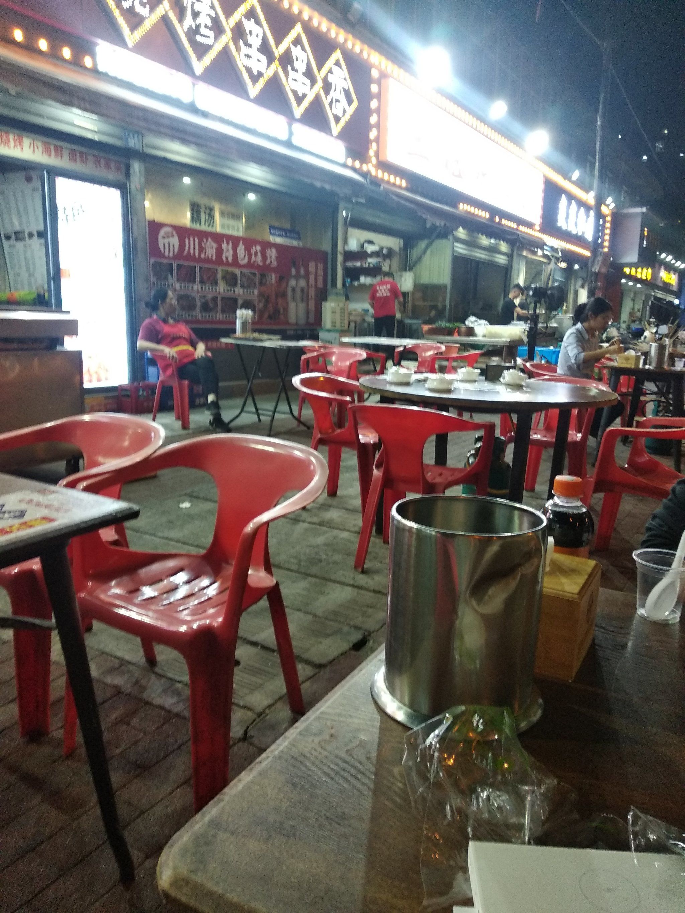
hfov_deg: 53.1
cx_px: 342
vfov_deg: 67.3
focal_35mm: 26
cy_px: 456
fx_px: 686
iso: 640
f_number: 2.2
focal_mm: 3.81
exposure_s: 1/33
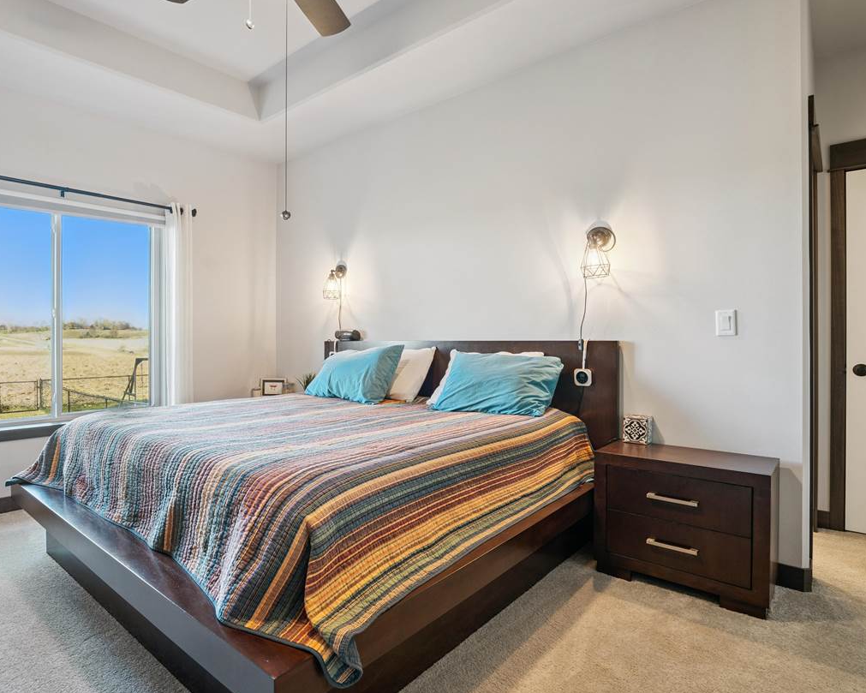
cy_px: 349
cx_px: 350
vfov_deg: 70.9
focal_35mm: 19
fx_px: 487
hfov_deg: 82.4
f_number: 8
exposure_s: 1/25
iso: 800
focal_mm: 16
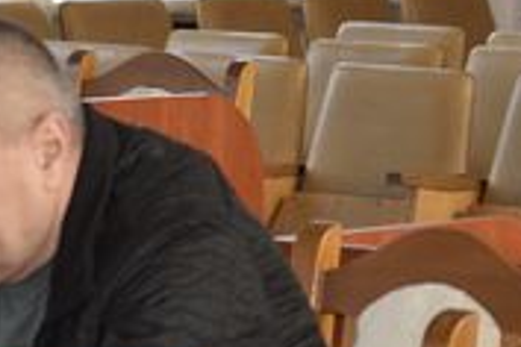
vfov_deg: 3.9
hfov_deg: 5.9
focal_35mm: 349
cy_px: 132
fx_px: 5052
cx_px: -50
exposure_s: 1/80
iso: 800
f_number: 5.6
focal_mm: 55
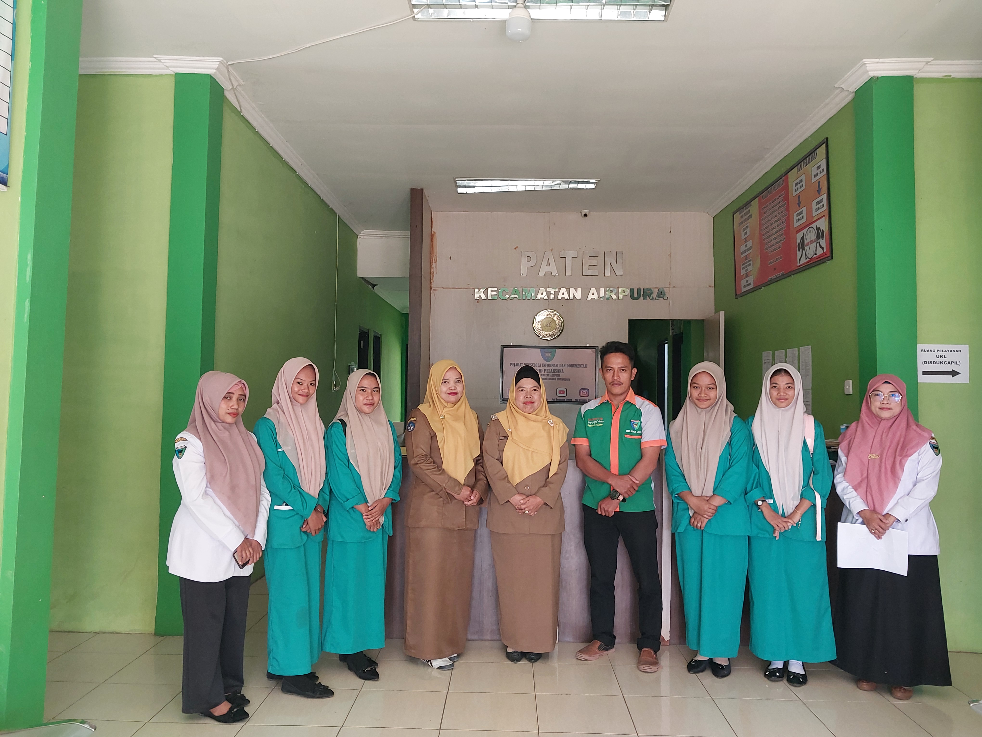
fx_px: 851
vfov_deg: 46.8
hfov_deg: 60.0
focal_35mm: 30
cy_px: 368
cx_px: 491
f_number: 1.8
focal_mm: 4.6
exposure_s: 1/50
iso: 160
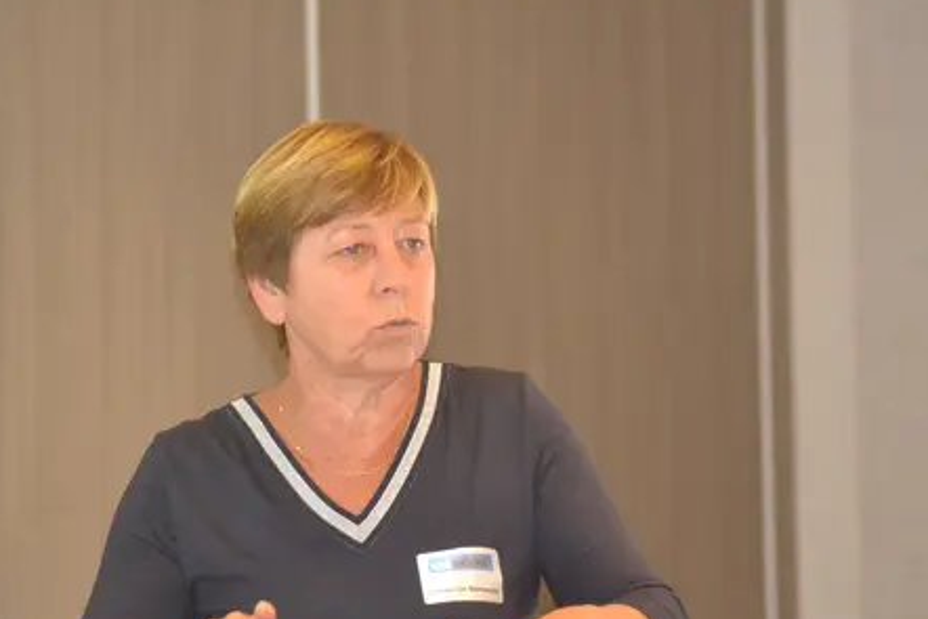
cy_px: 313
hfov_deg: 10.9
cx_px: 428
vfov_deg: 7.3
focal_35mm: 189
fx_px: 4873
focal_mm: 116
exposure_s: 1/60
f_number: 4.2
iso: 3200
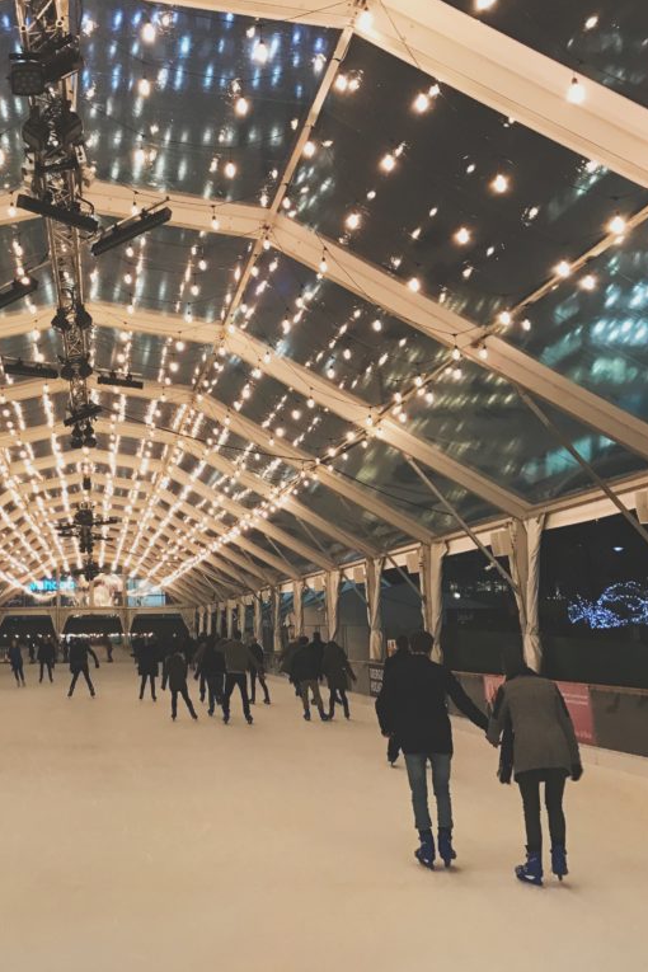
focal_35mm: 39
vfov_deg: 49.6
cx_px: 71
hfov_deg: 32.6
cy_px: 485
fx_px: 1053
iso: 40
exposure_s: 1/17
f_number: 1.8
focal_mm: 3.99
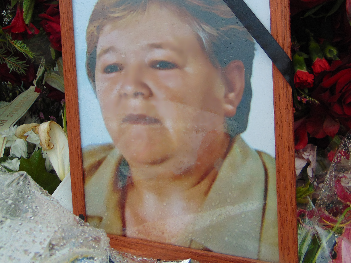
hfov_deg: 52.6
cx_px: 167
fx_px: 355
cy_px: 81
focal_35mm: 35
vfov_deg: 40.0
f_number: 3
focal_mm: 4.5
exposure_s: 1/50
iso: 80
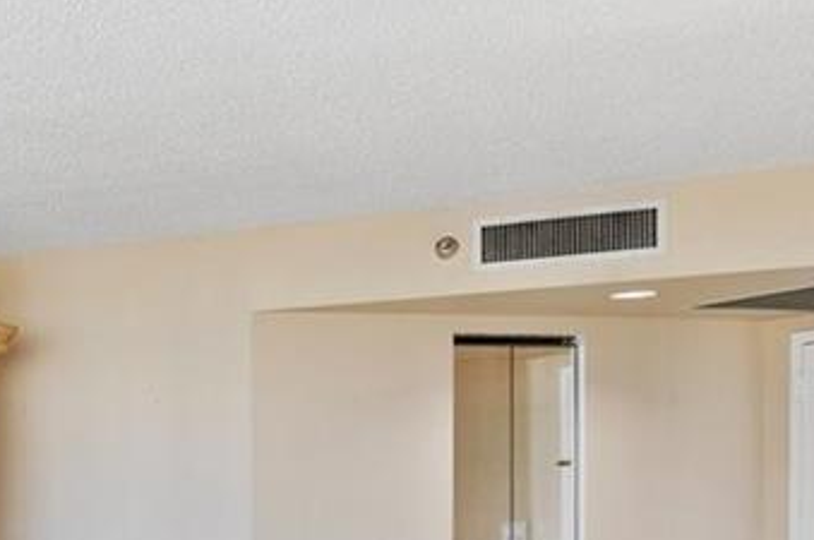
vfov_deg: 19.8
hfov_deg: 23.9
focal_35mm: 66
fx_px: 1490
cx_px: -415
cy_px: 565
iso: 200
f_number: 8
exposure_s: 1/6
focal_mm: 14
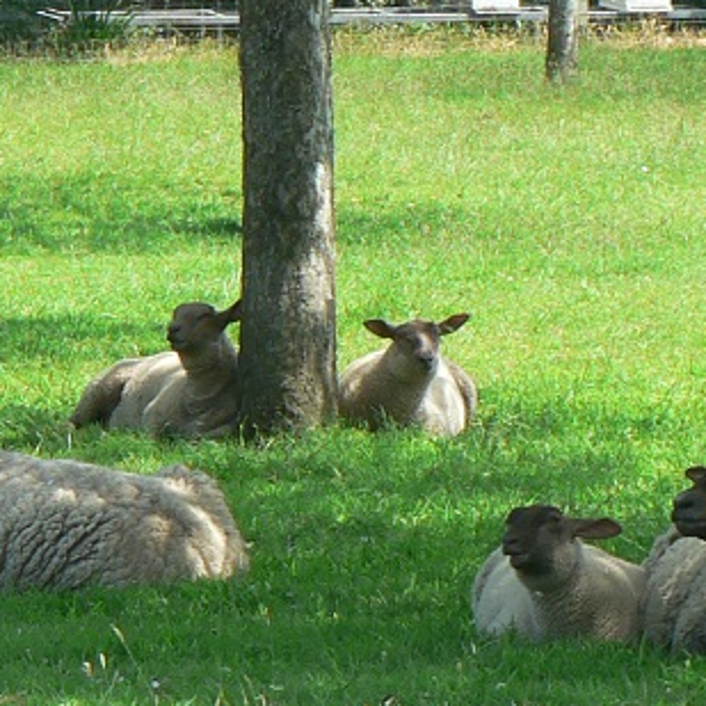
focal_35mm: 364
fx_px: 8399
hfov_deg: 4.8
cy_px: 340
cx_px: 912
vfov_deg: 4.8
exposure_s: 1/160
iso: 80
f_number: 4
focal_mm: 17.7
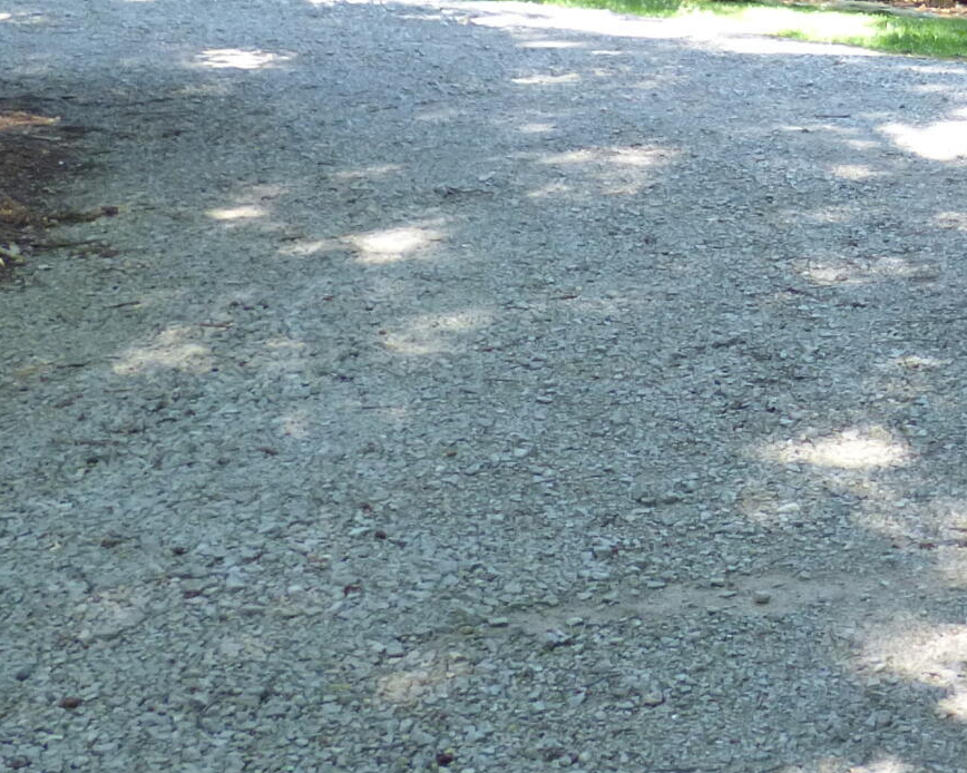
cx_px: 1184
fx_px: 2318
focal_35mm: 81
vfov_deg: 18.3
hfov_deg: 21.7
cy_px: -47
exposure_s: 1/60
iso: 160
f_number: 3
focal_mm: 4.25
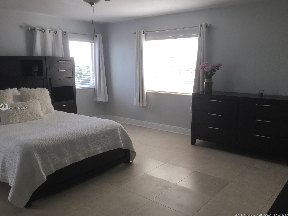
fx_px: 266
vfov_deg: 44.2
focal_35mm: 32
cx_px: 147
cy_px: 108
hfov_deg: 56.8
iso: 32
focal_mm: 3.3
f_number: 2.4
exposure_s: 1/120
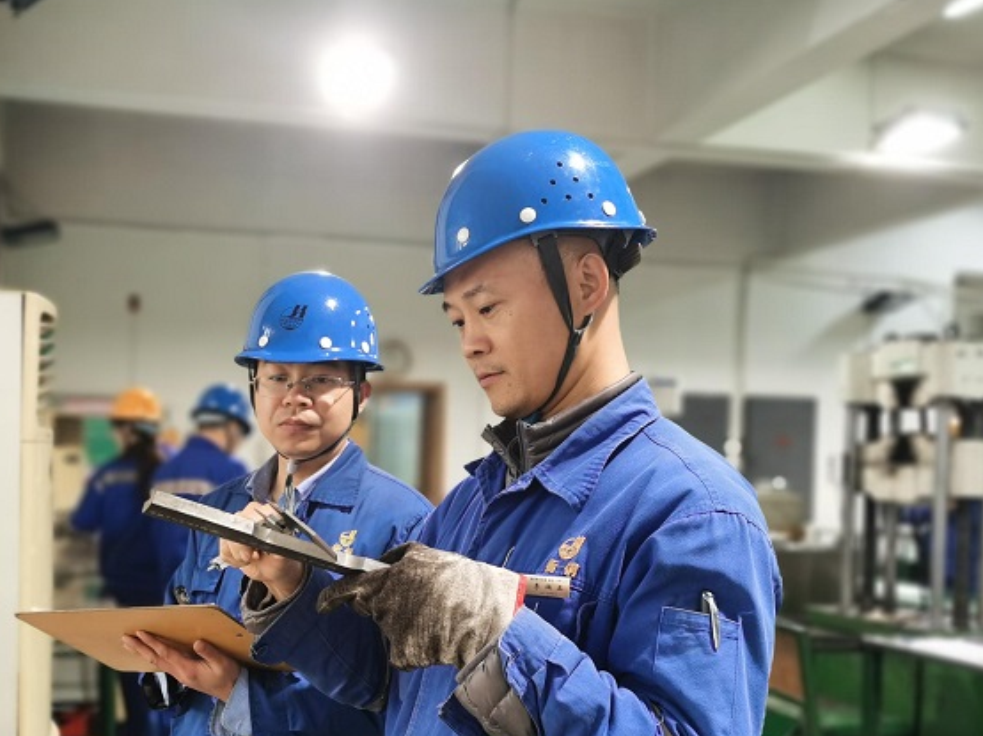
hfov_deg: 47.2
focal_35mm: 39
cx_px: 332
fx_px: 1107
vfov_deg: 36.4
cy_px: 495
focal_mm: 5.56
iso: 200
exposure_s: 1/50
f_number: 1.6
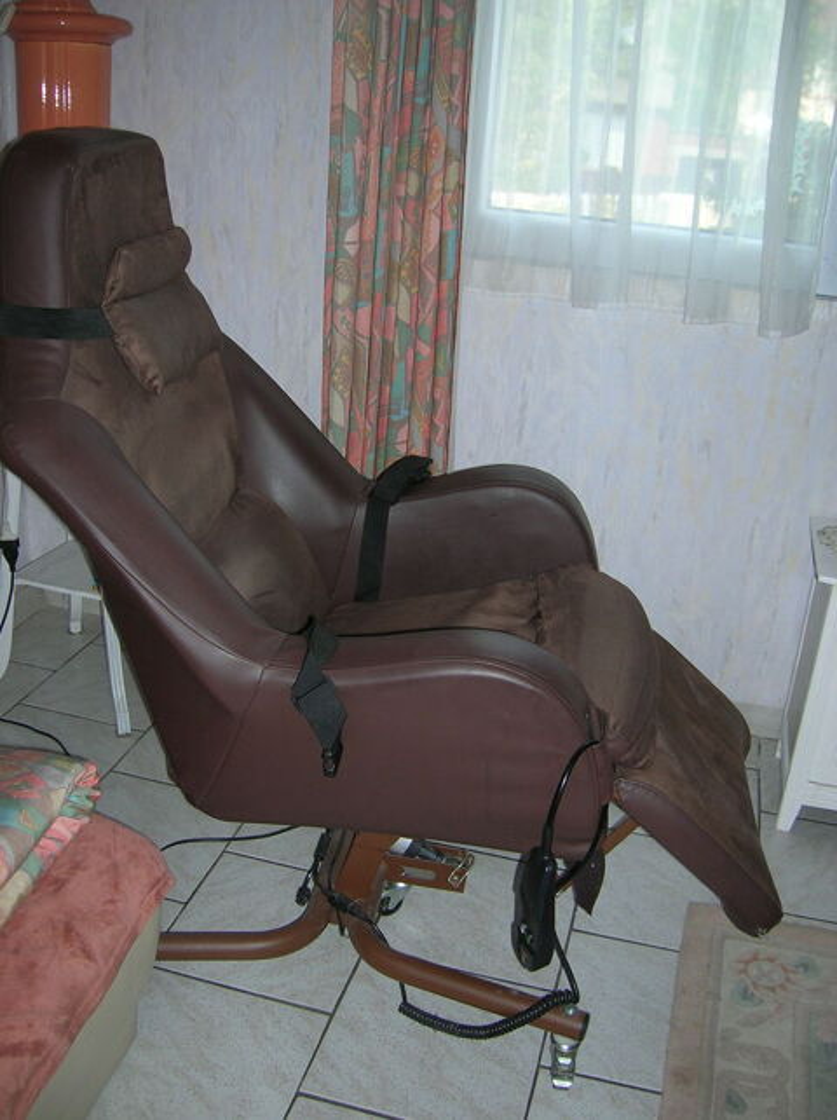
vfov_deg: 54.0
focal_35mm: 34
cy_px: 560
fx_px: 1098
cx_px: 418
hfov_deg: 41.7
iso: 50
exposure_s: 1/60.1
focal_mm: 5.7
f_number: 2.9
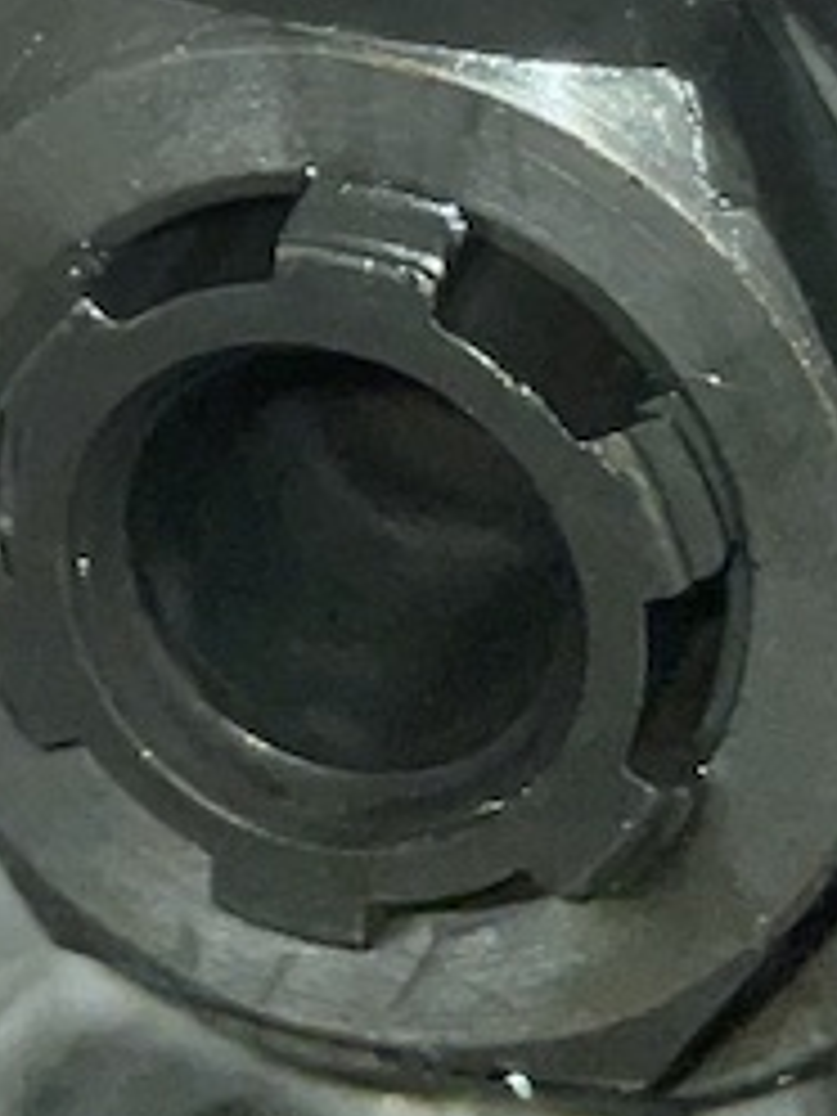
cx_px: -274
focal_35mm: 134
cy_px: -616
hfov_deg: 10.8
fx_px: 4320
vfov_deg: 13.7
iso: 32
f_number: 1.6
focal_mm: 4.2
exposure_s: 1/61
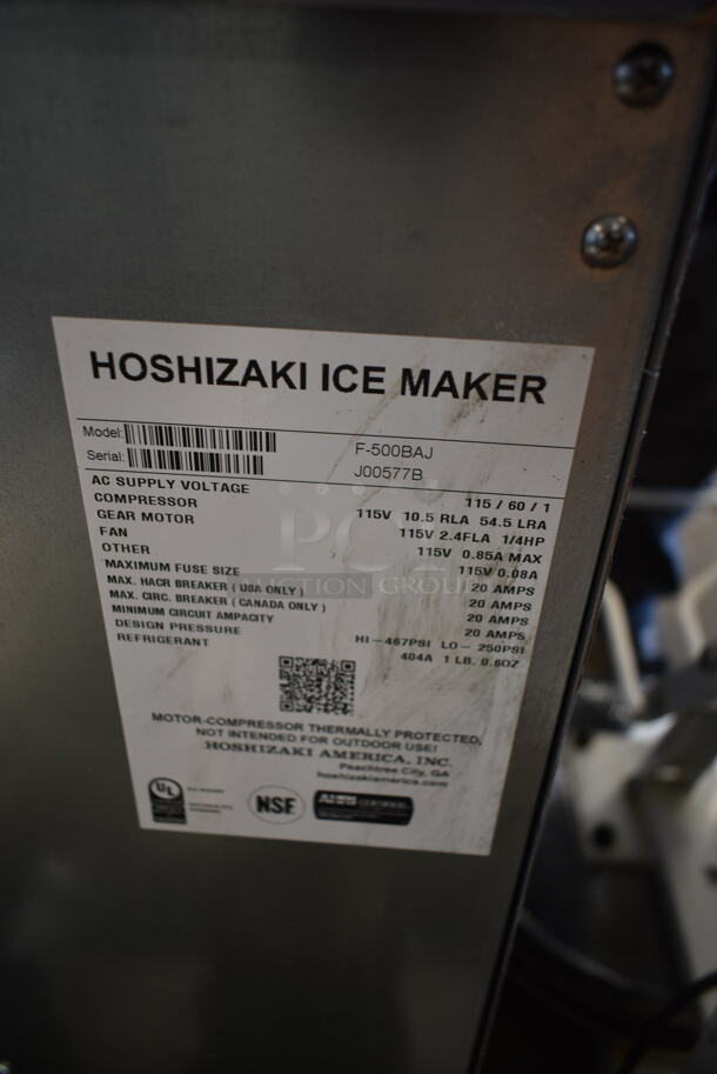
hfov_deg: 48.0
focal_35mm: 27
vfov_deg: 67.3
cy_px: 537
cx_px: 358
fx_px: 805
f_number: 3.5
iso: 320
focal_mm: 18
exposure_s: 1/30
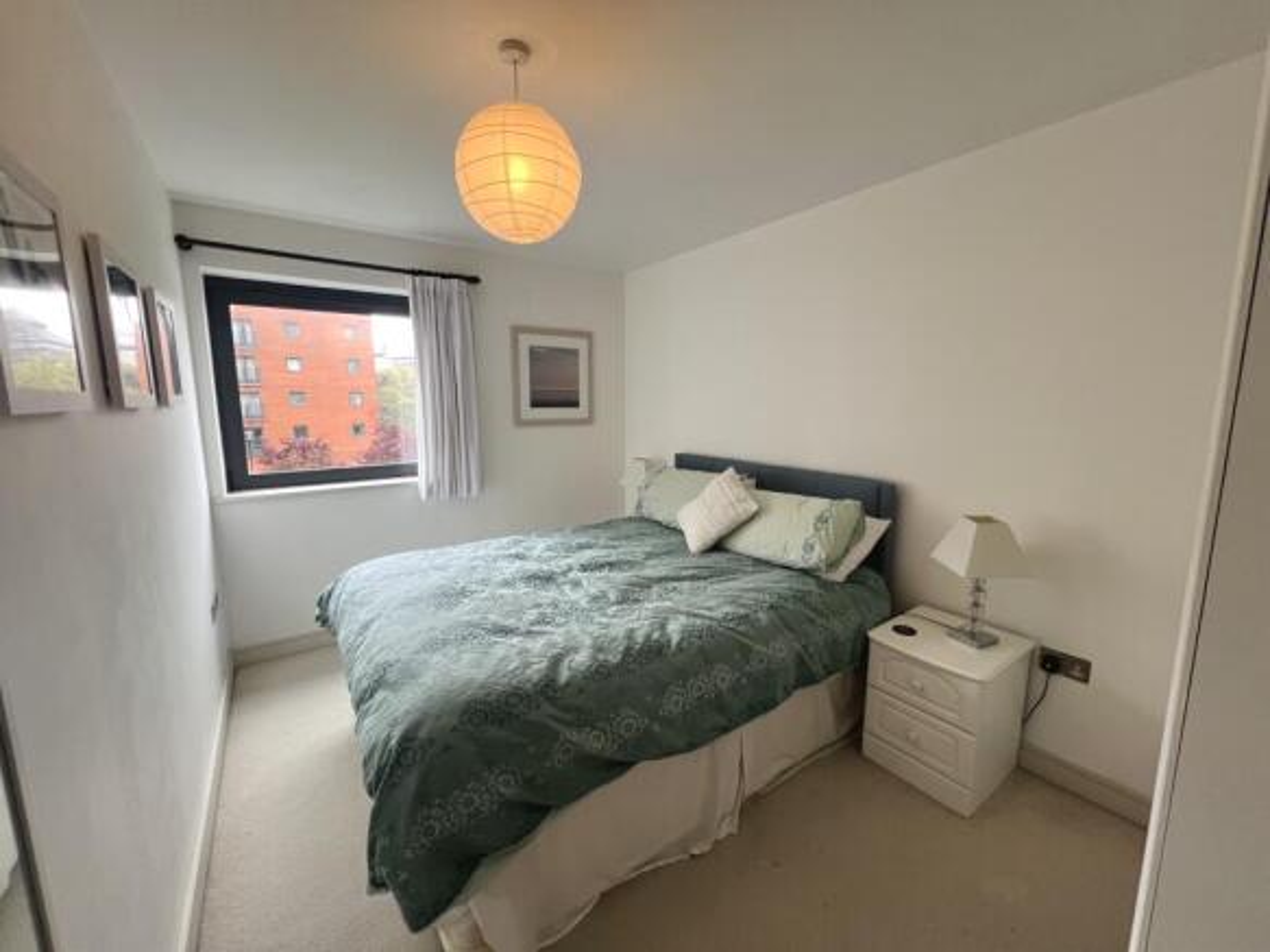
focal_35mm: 13
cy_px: 476
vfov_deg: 89.9
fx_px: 477
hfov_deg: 106.2
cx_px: 635
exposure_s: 1/100
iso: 125
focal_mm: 1.57
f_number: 1.8
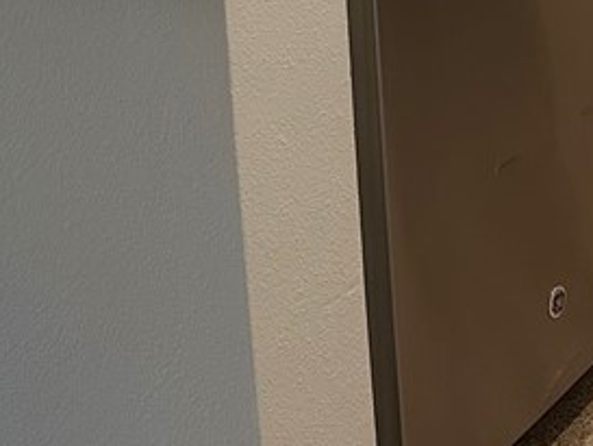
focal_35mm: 90
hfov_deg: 20.9
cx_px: 623
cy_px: -355
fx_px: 1542
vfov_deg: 14.5
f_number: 1.78
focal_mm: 6.86
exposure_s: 1/120
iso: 160
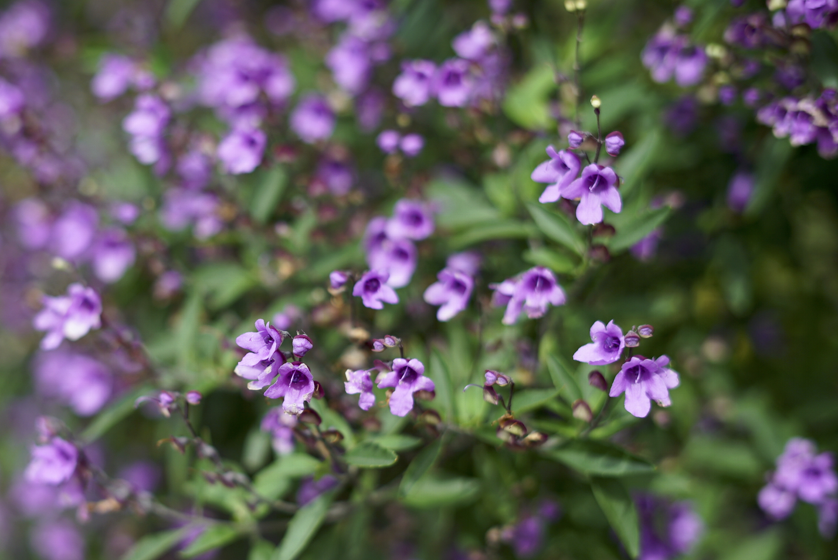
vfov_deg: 19.4
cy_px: 365
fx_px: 1630
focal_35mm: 70
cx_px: 273
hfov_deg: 28.6
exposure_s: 1/800
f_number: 2.5
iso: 100
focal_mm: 50
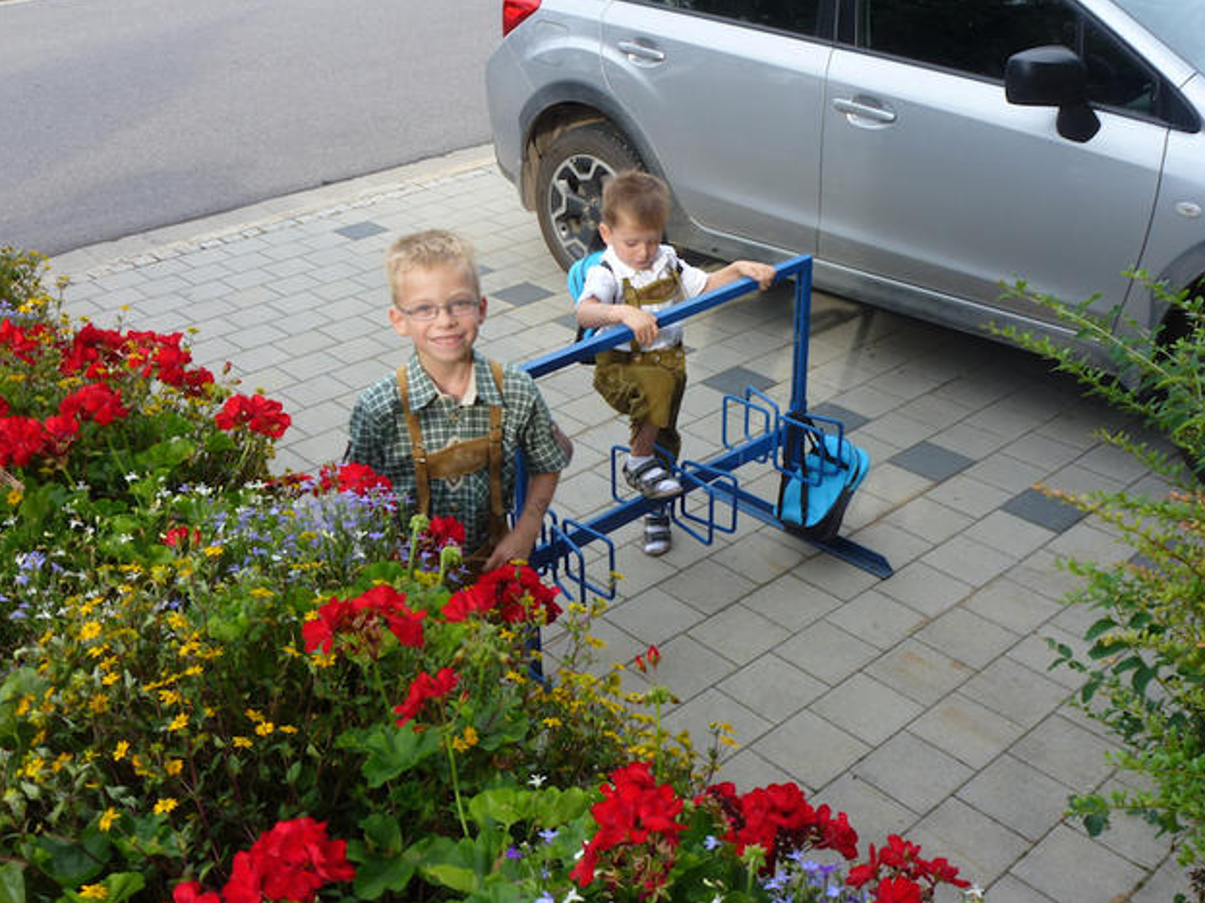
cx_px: 598
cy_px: 441
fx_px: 1288
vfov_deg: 38.7
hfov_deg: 50.1
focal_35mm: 37
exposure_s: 1/60
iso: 100
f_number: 5.6
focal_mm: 6.4
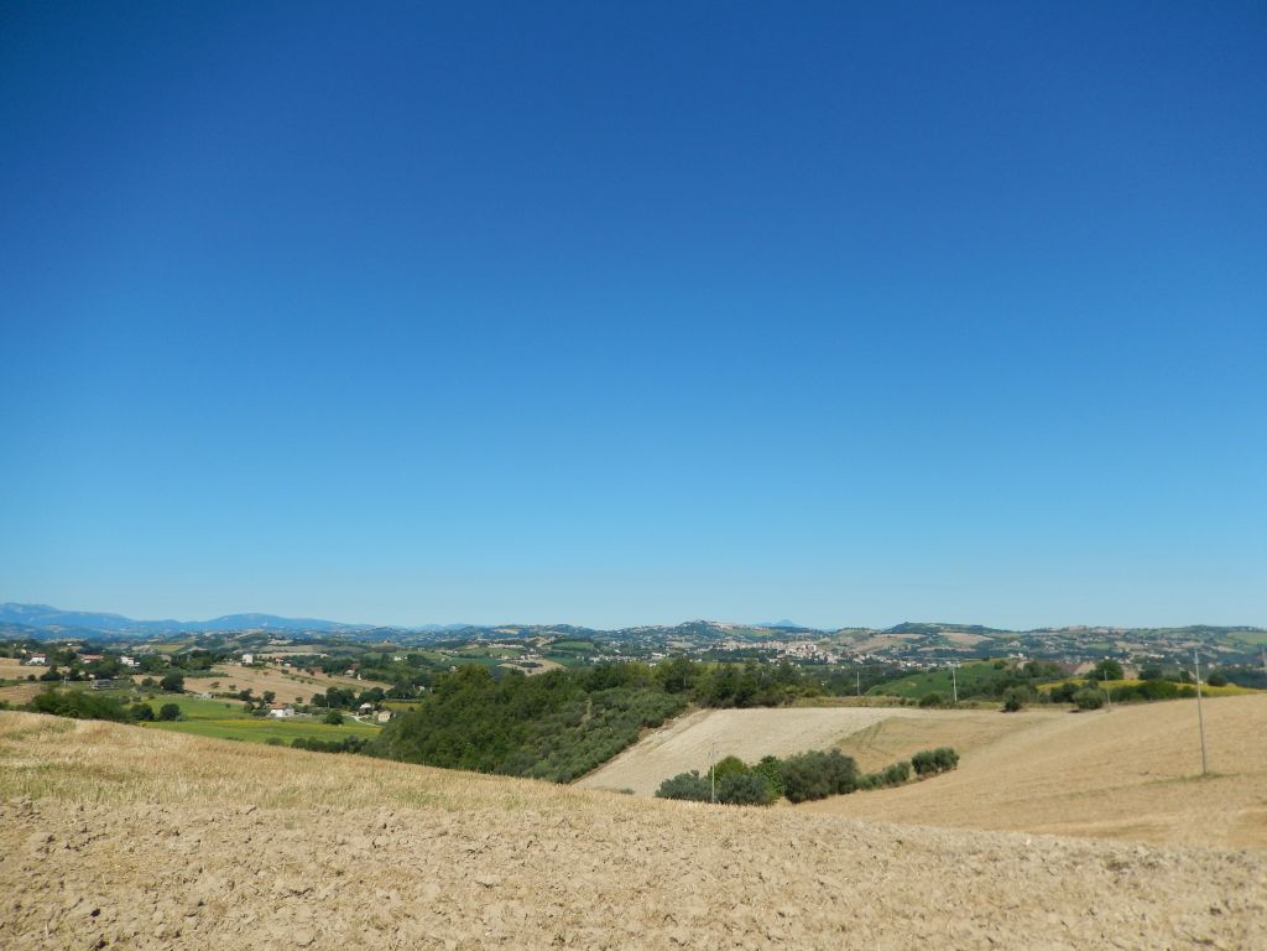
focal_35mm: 25
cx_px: 634
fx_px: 915
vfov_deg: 54.9
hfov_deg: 69.4
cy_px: 476
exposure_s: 1/500
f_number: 6.8
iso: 125
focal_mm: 4.5
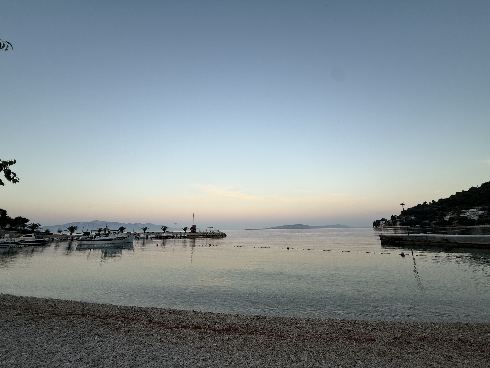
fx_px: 198
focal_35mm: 14
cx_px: 245
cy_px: 184
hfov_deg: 102.1
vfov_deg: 85.7
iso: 50
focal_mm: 2.22
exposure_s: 1/161
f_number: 2.2
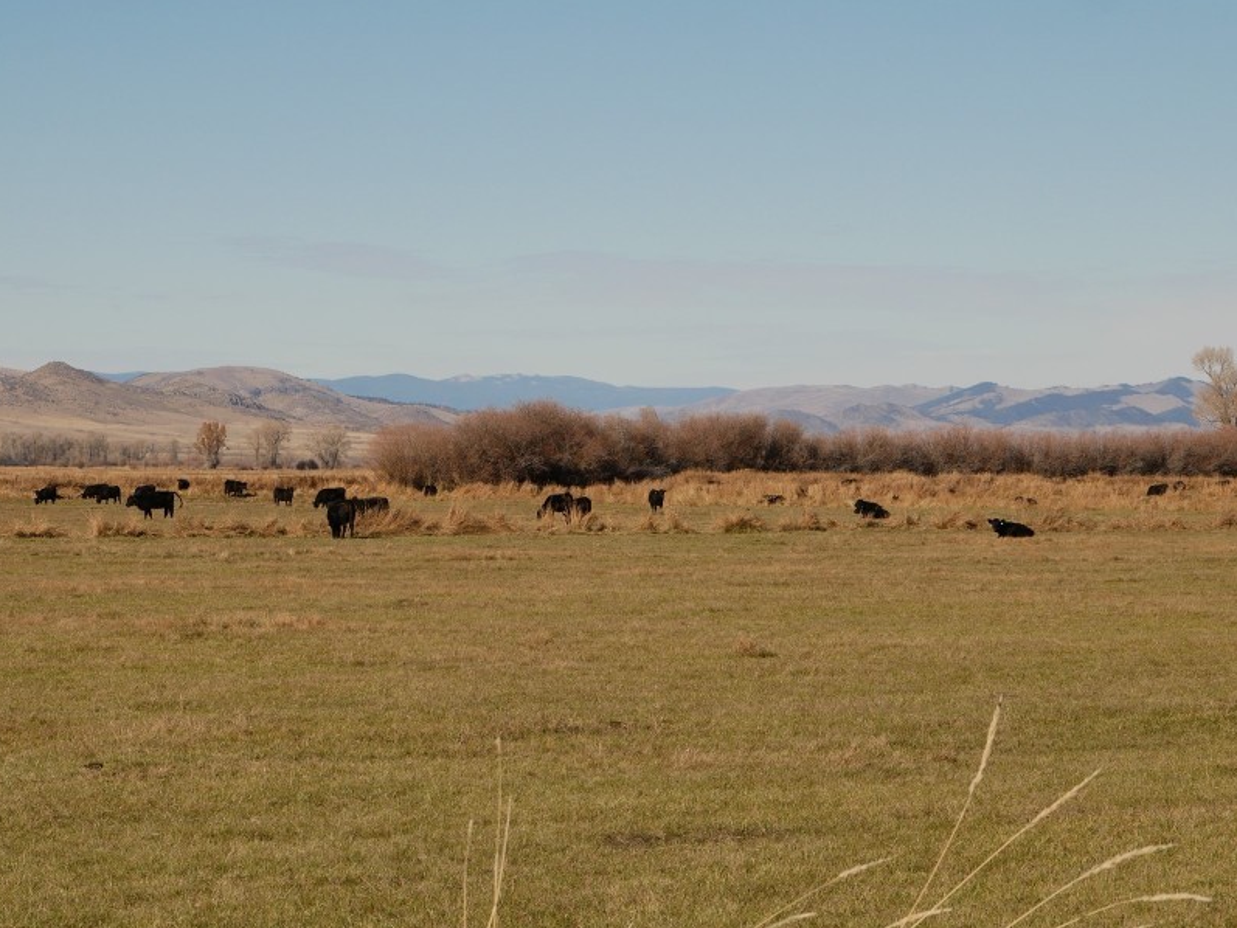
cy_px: 431
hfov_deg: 12.8
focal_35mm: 154
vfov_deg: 9.6
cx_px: 466
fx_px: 5504
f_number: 10
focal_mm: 60
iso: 200
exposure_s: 1/640
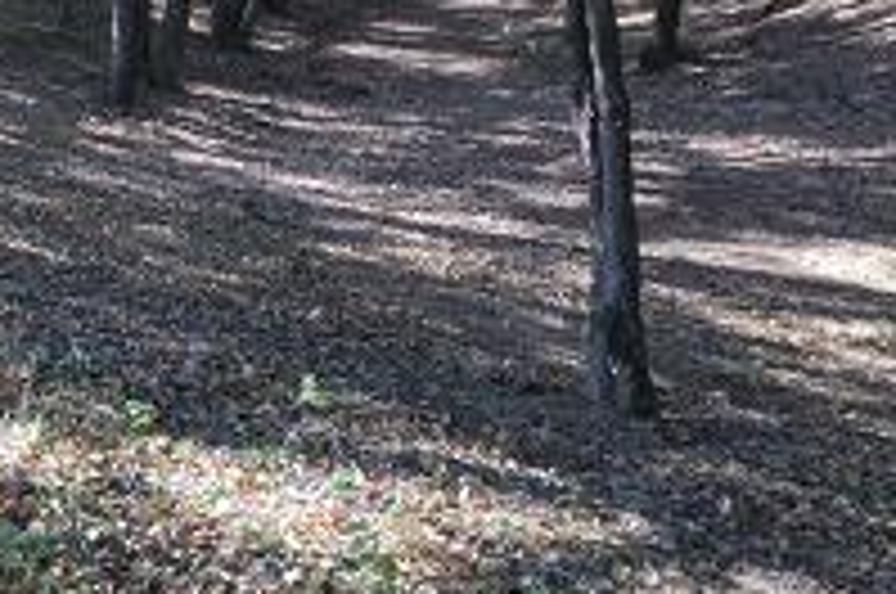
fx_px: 1466
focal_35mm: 59
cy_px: 140
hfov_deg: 33.1
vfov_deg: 22.7
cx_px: 191
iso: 80
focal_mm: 4.4
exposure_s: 1/125
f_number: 3.3
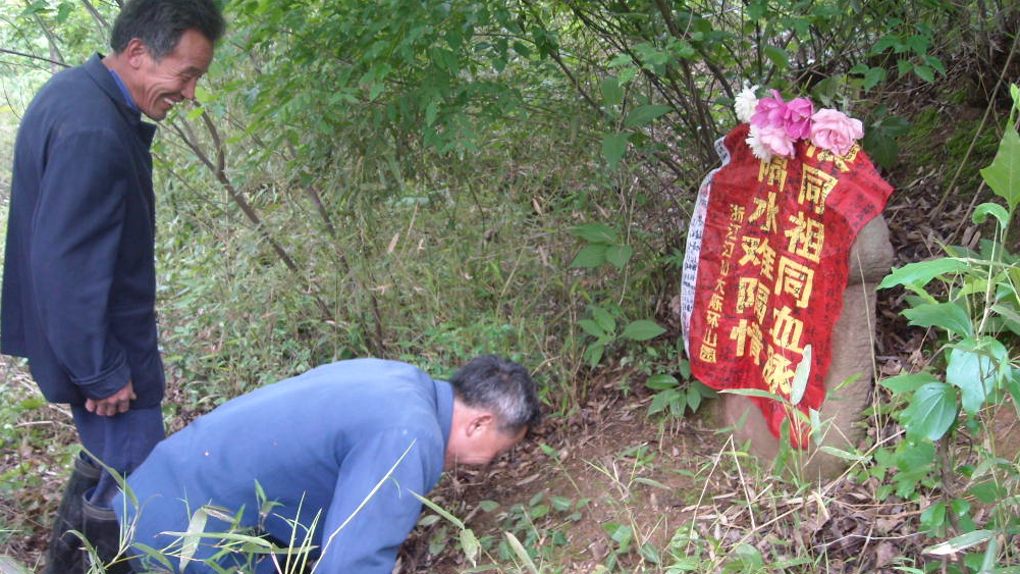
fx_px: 1055
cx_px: 515
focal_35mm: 39
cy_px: 333
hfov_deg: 51.6
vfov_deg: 30.4
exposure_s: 1/60
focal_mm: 5.7
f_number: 2.8
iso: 147
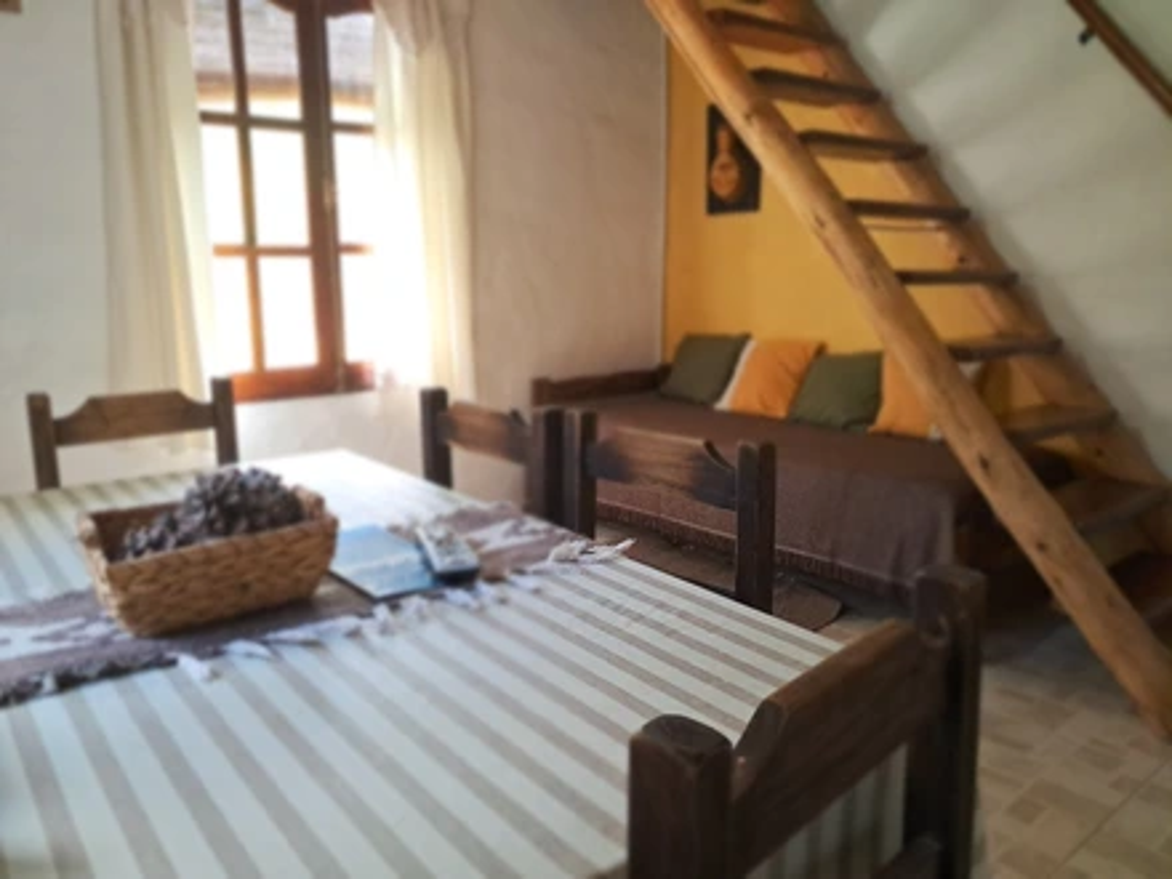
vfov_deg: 51.4
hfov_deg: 65.3
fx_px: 914
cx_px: 586
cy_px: 440
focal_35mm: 27
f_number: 1.8
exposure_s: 1/50
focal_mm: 4
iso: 200
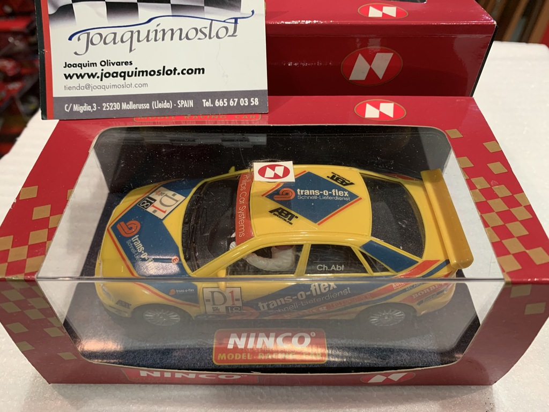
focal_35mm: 26
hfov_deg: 67.3
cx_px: 274
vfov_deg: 53.1
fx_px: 412
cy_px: 206
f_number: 1.8
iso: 100
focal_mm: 4.25
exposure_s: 1/50
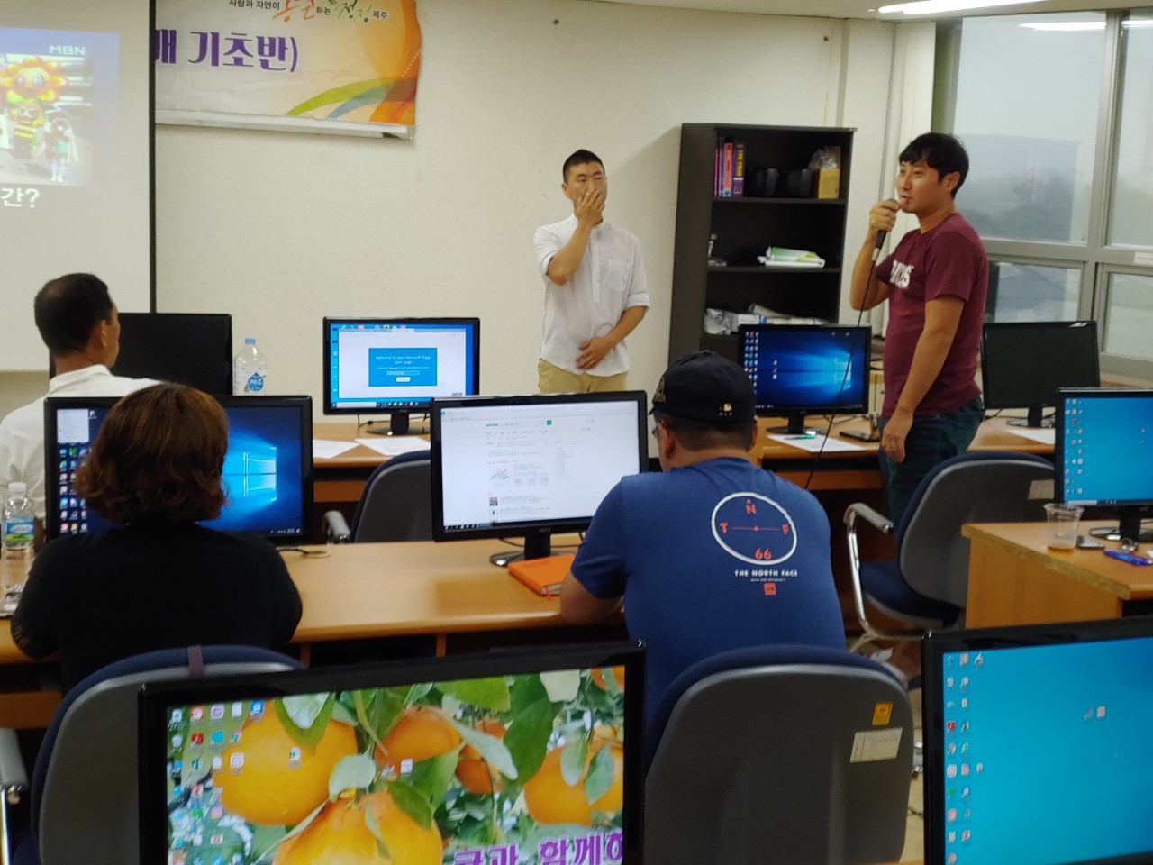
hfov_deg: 38.2
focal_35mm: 50
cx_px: 576
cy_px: 432
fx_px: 1665
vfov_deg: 29.1
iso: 150
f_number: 2.4
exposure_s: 1/30
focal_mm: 5.88
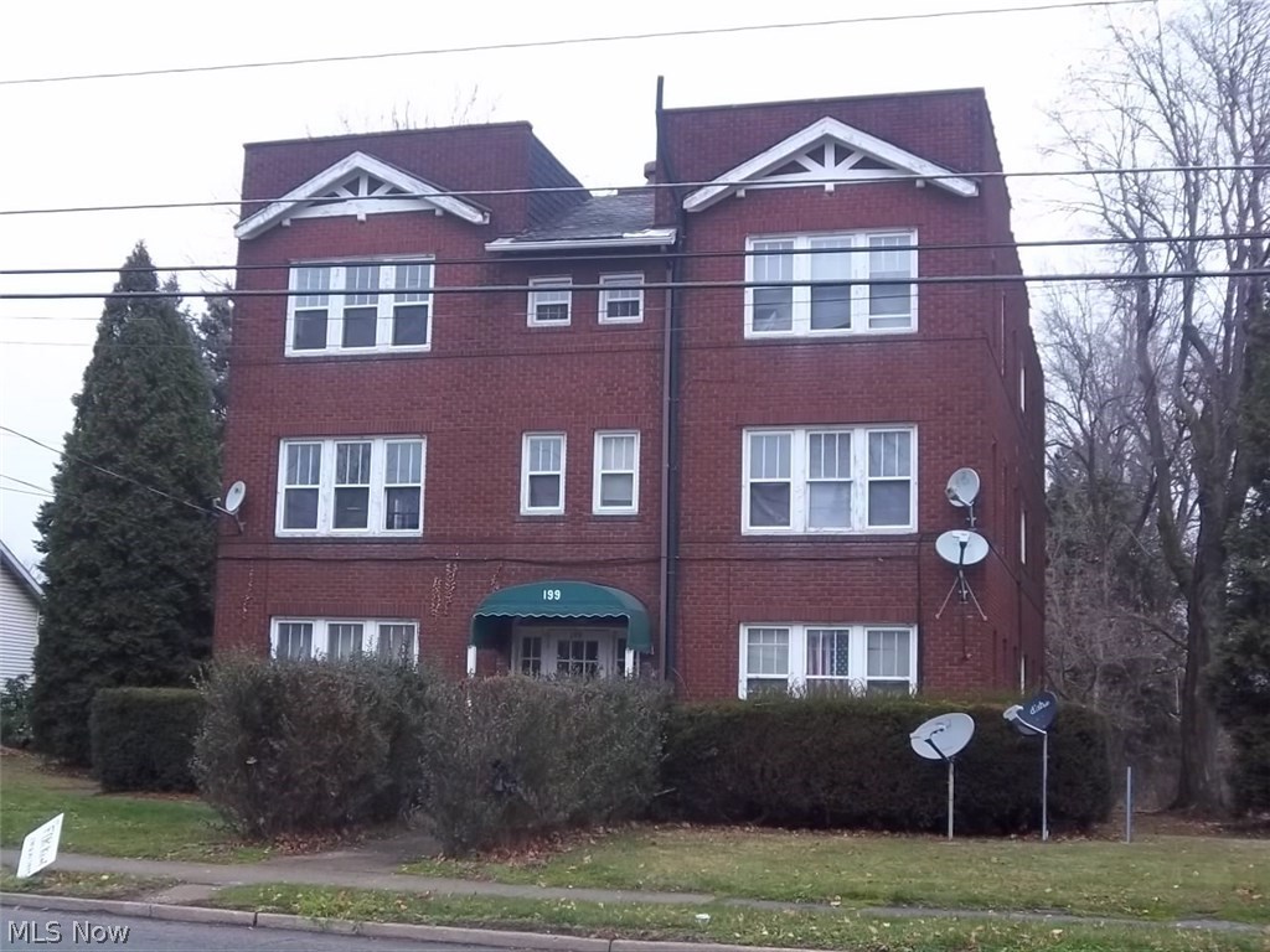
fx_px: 1724
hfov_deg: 40.4
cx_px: 635
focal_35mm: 47
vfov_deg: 30.9
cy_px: 476
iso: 160
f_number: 4.58
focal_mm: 8.3
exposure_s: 1/80
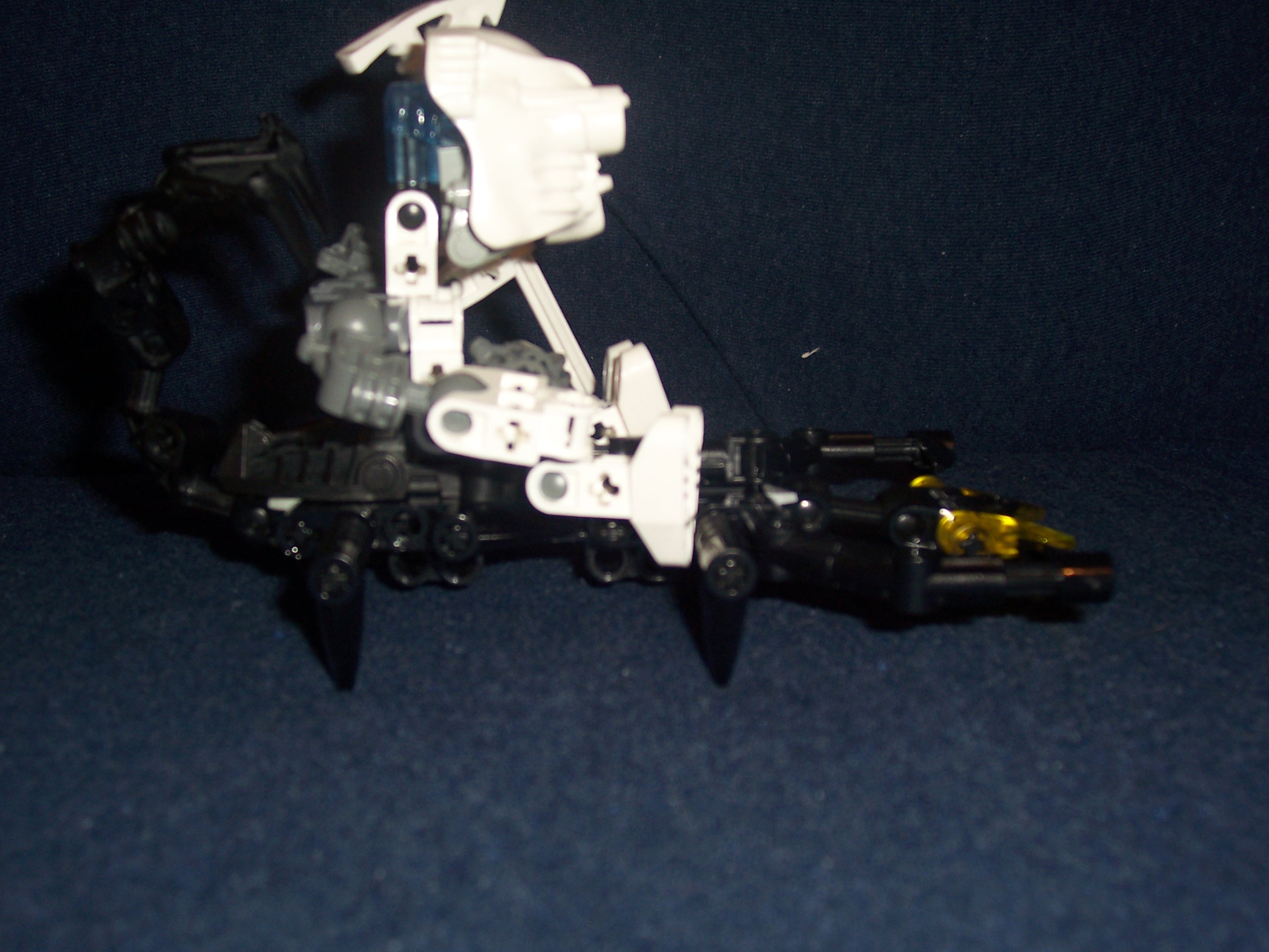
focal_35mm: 42
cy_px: 476
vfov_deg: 34.3
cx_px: 634
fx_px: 1540
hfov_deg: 44.8
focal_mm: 7
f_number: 3
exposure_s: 1/60
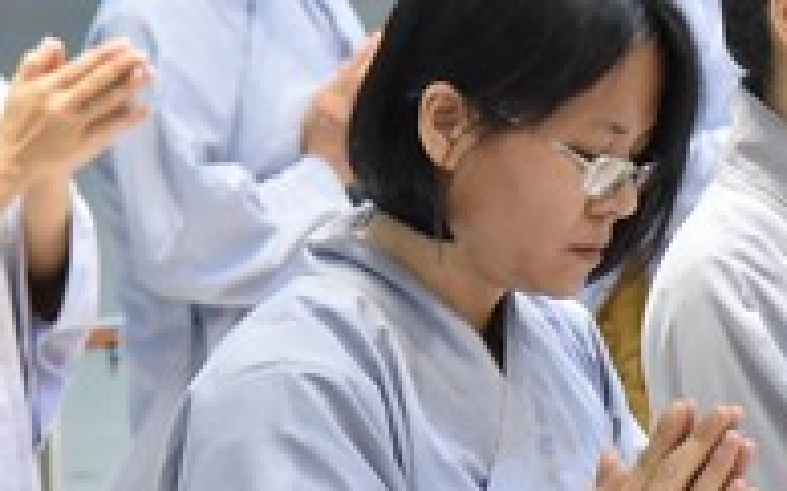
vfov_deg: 3.9
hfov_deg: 6.3
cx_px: 767
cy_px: 166
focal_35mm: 335
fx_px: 7181
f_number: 5
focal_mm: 98
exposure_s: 1/100
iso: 3200
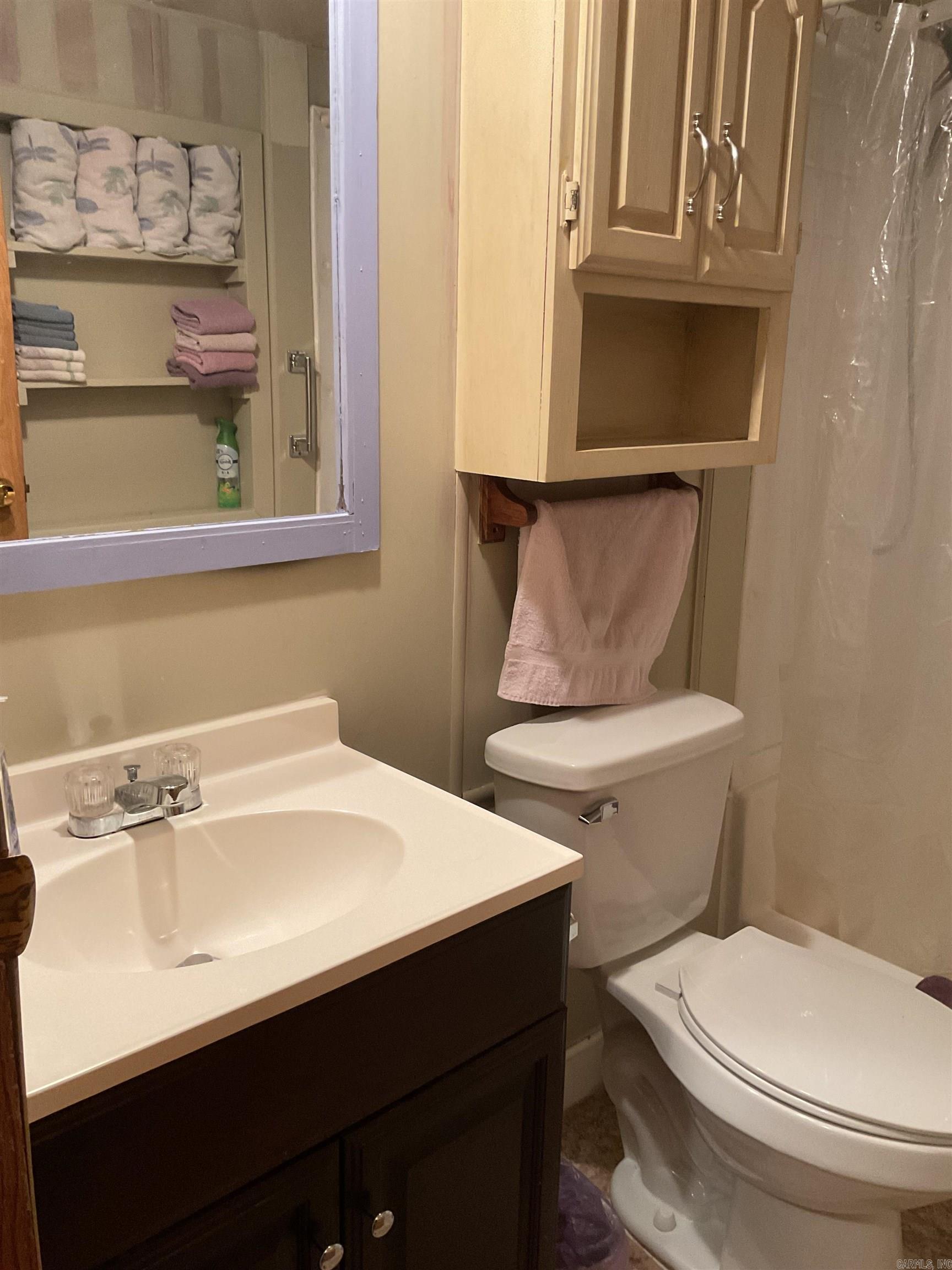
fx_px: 1063
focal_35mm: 29
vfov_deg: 61.7
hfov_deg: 48.2
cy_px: 635
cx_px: 476
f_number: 1.8
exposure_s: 1/60
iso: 160
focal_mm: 3
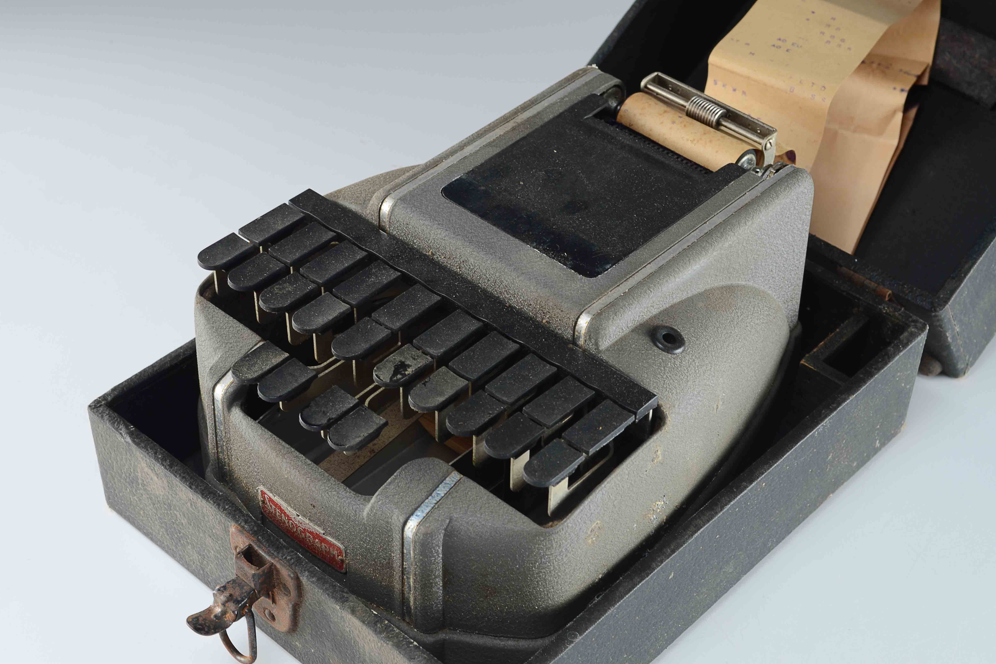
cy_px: 333
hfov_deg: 31.4
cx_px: 506
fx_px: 1771
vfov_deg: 21.2
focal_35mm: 64
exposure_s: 1/80
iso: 100
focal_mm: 42
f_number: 9
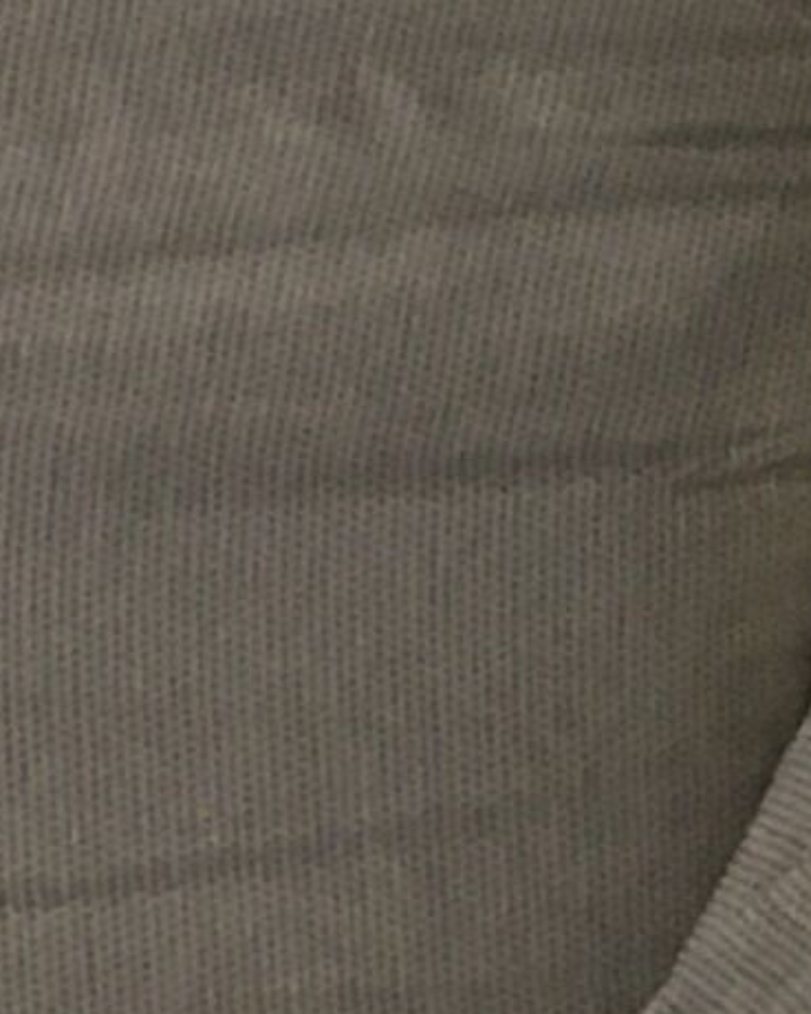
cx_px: -1708
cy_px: 1552
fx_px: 7441
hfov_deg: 5.8
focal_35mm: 248
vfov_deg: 7.6
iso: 100
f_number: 2.2
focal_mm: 4.15
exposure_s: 1/33
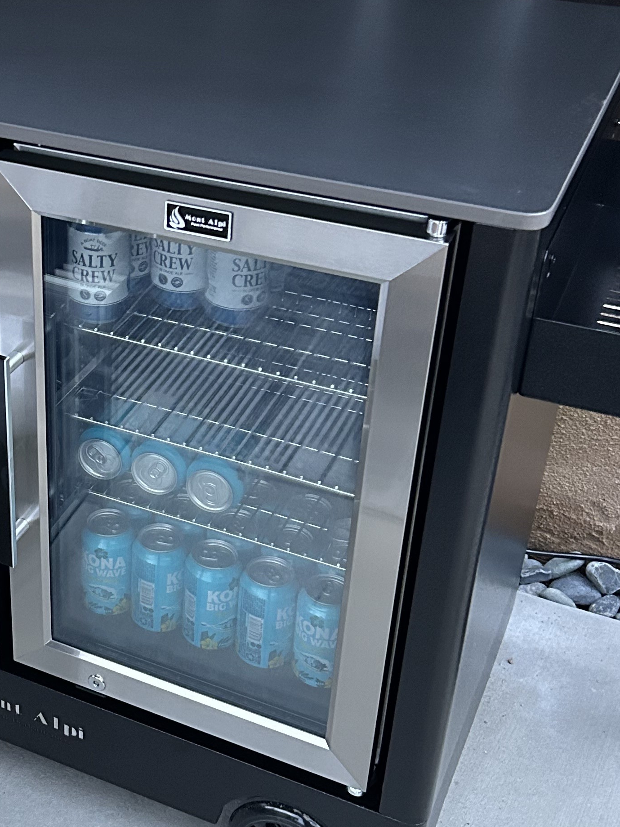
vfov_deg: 33.8
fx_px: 1361
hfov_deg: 24.6
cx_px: 20
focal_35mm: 57
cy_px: 377
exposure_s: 1/51
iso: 500
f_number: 1.5
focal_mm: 5.7
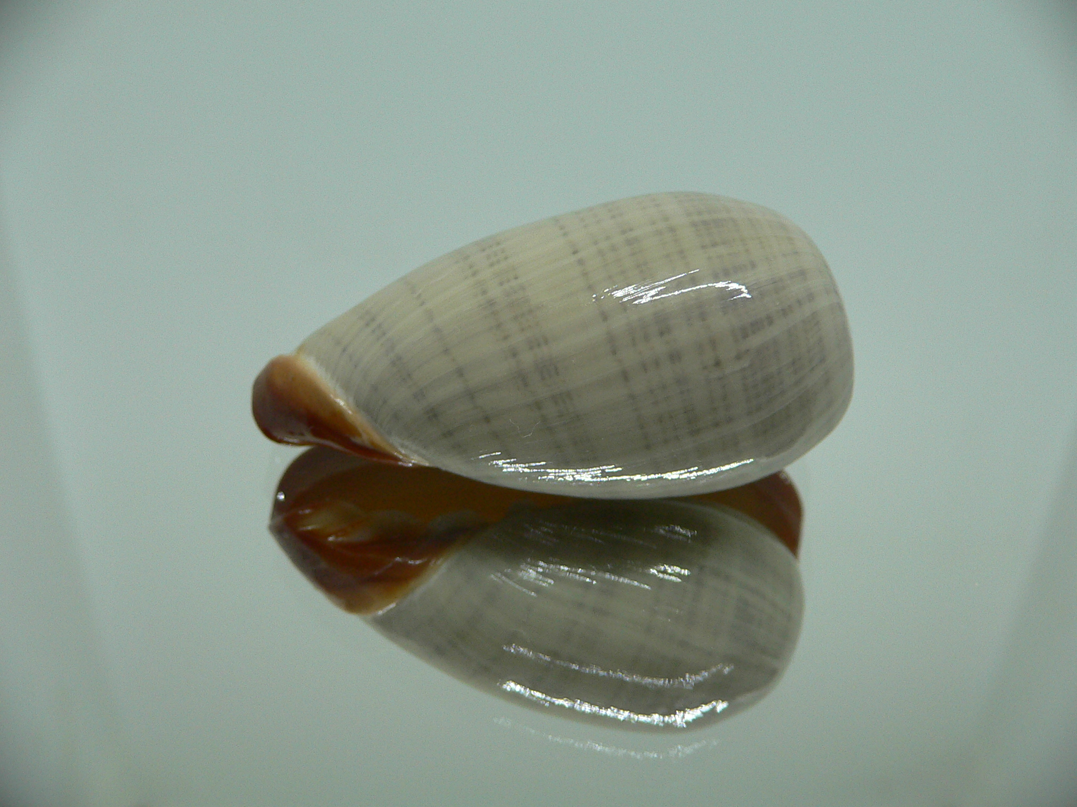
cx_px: 538
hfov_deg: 52.6
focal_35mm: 35
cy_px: 404
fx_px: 1089
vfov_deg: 40.7
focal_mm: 4.6
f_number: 2.8
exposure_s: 1/60
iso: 150
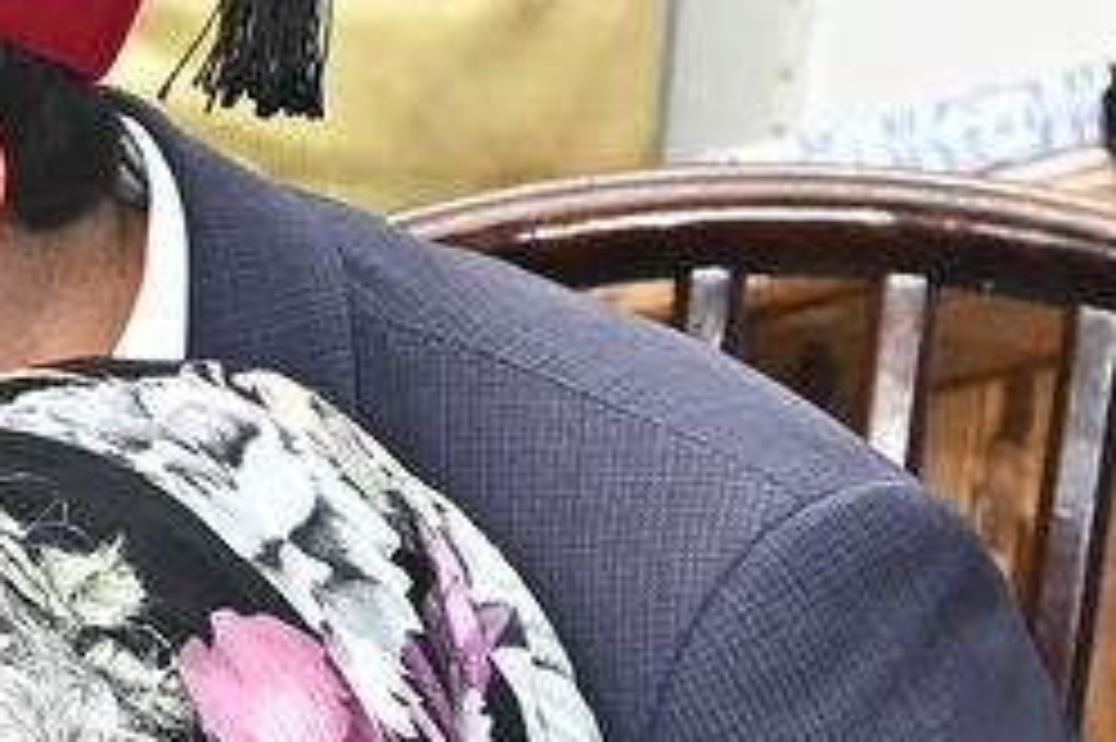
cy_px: 148
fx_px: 5607
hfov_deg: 10.2
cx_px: -1364
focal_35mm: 181
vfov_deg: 7.6
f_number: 5.6
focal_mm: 32
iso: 1000
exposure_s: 1/125
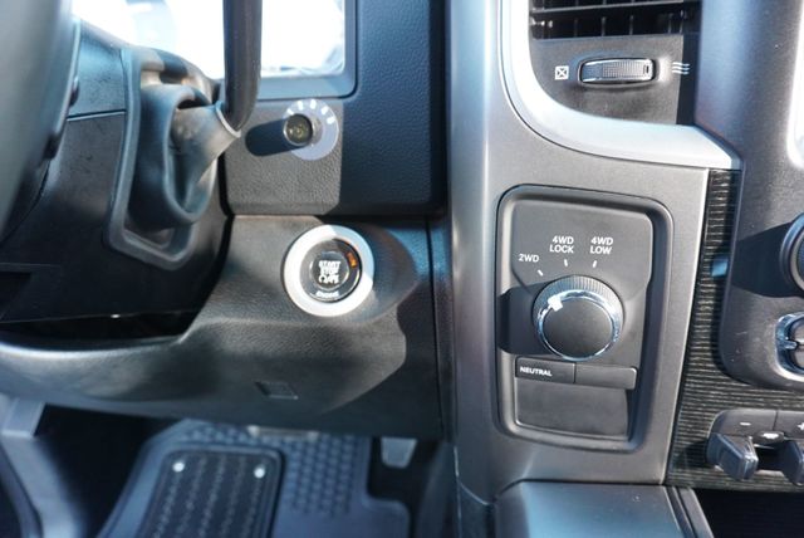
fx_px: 536
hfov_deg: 73.7
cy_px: 269
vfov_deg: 53.2
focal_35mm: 24
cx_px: 402
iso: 1600
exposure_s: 1/60
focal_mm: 16
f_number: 4
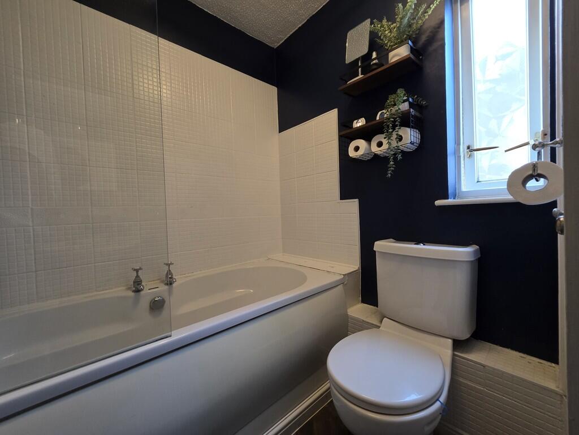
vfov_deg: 89.9
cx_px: 290
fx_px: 217
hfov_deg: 106.2
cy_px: 218
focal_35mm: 13
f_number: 1.9
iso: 200
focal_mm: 2.2
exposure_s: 1/100
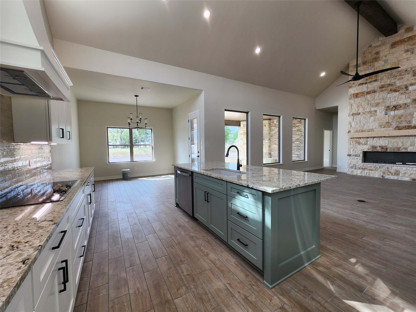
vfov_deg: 89.9
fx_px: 156
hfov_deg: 106.2
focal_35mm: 13
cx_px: 208
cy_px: 156
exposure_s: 1/120
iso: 50
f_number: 2.2
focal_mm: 2.2
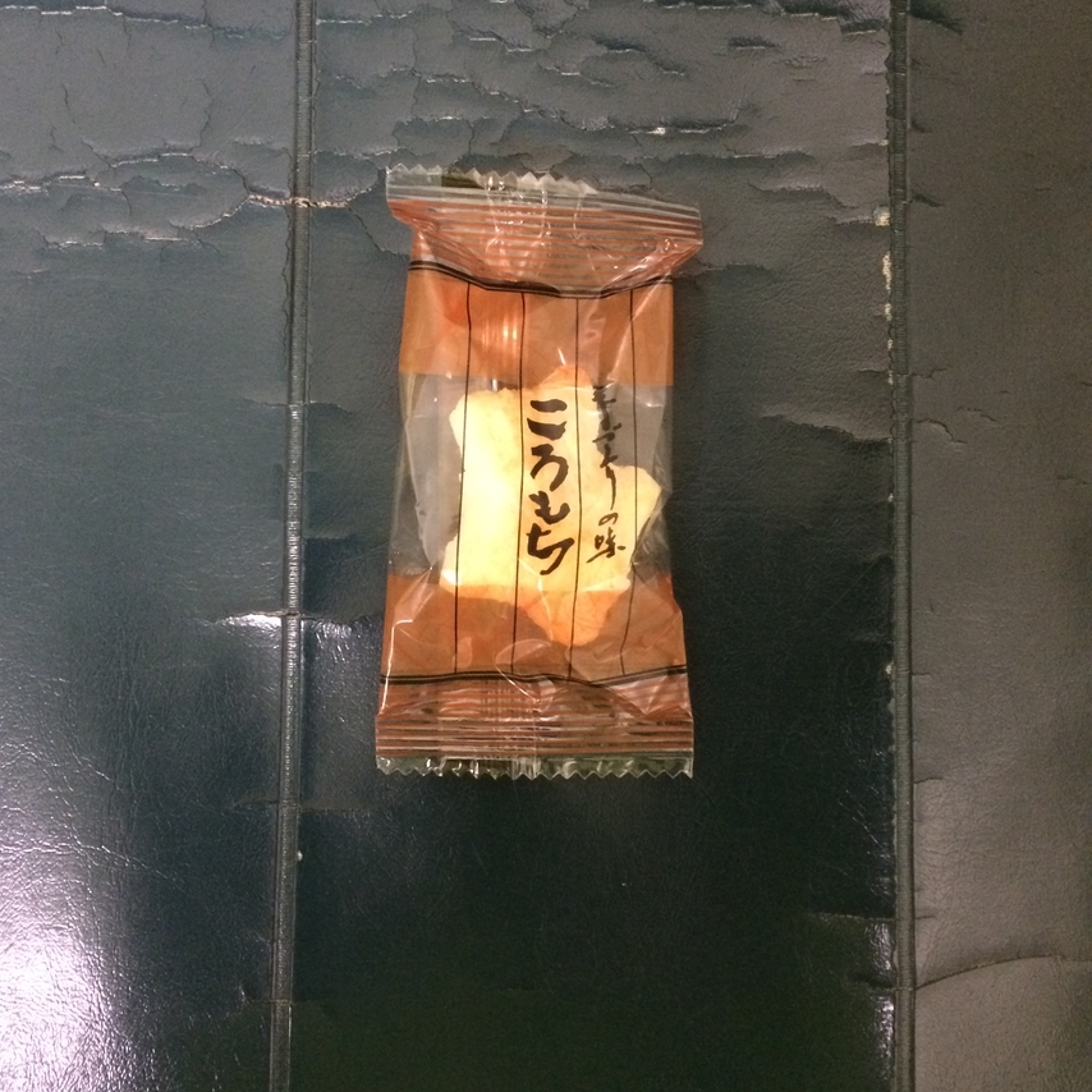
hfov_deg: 46.0
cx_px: 518
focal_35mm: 36
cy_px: 497
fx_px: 1285
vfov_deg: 46.0
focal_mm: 4.15
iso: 400
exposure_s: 1/15
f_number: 2.2
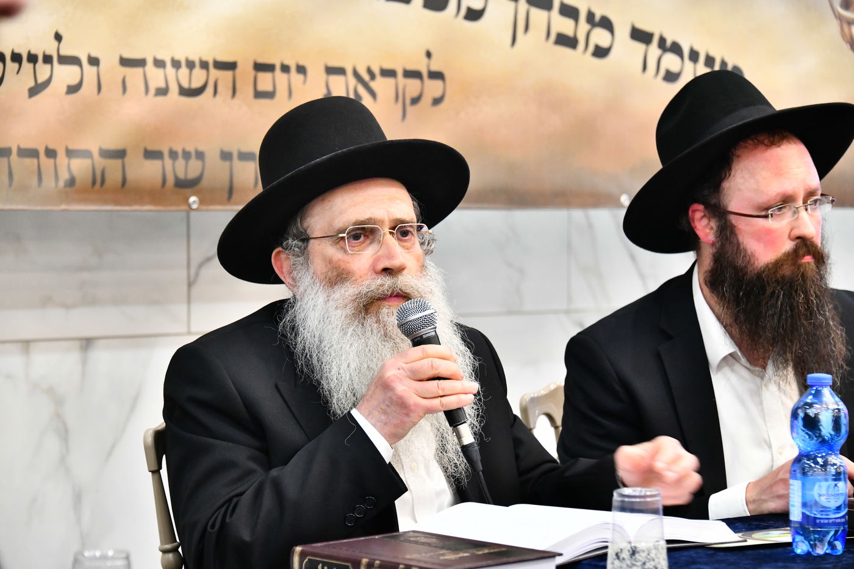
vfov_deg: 11.2
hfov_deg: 16.8
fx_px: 2894
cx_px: 427
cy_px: 284
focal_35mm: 122
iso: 4000
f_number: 5.6
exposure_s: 1/80
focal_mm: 122
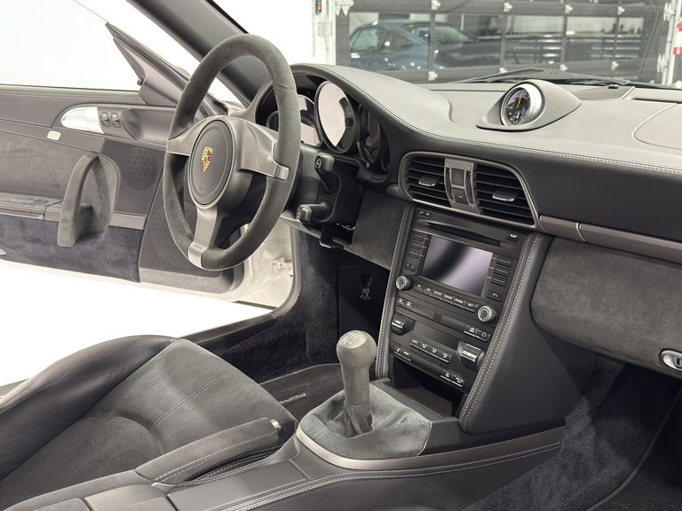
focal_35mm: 35
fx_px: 690
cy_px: 256
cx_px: 341
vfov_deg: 40.7
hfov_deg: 52.6
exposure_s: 1/40
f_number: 1.78
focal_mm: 6.76
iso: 200
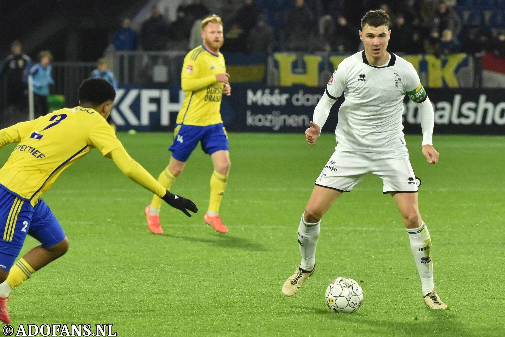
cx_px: 252
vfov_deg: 7.0
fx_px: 2735
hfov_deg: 10.5
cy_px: 168
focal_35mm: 195
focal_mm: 130
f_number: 2.8
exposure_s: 1/800
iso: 2000
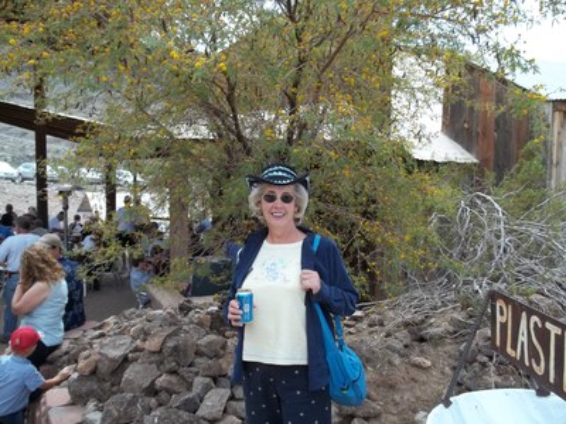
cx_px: 283
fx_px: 540
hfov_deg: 55.4
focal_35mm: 33
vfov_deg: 42.9
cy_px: 212
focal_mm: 5.9
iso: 64
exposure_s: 1/250
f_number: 3.3
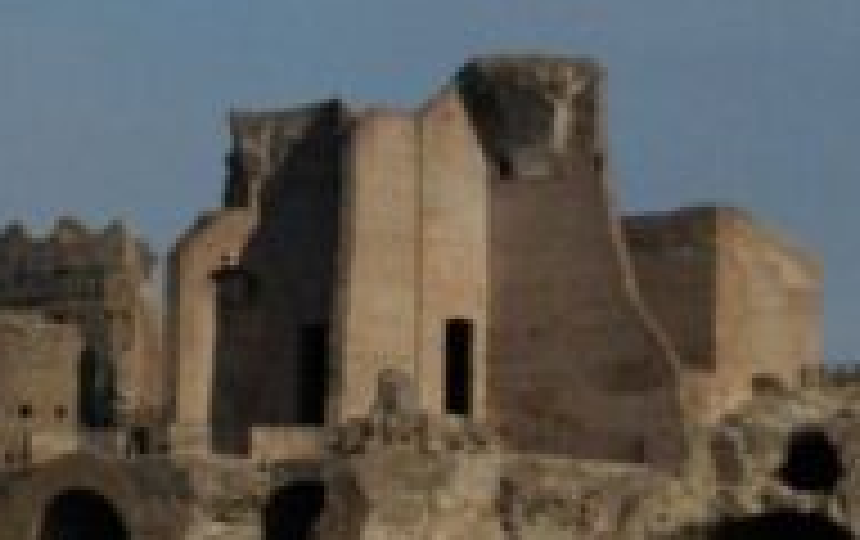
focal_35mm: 336
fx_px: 7887
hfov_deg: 6.2
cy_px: 389
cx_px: 14
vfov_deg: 3.9
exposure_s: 1/1250
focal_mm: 70
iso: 800
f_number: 14
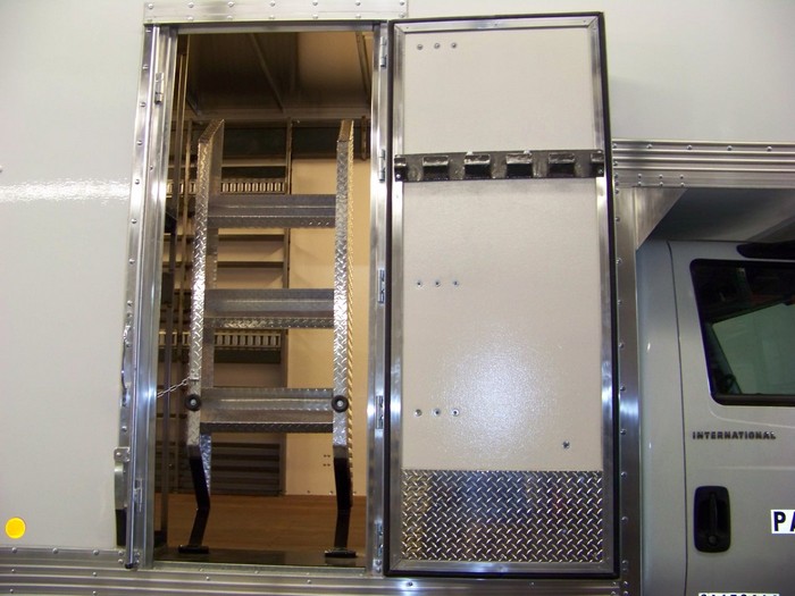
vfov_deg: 39.7
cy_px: 298
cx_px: 398
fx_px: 827
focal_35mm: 36
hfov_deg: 51.4
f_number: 2.8
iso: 200
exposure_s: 1/30
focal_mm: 5.85
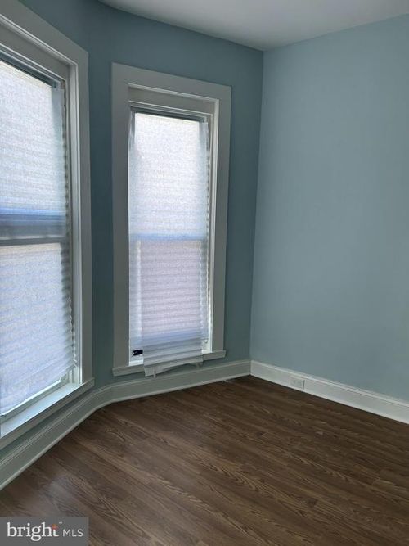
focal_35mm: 26
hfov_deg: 53.0
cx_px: 204
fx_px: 410
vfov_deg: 67.3
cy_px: 273
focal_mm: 5.7
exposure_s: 1/121
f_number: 1.5
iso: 50
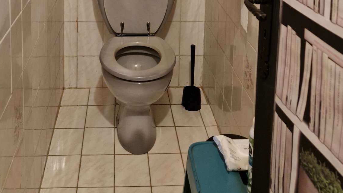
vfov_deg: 22.5
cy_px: -65
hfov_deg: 43.5
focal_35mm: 47
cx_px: 137
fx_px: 428
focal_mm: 5.54
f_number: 1.8
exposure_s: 1/50
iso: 640
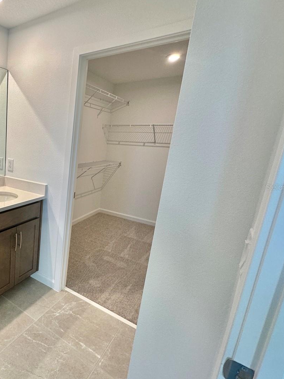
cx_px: 16
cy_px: 187
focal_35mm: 21
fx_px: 230
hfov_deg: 53.3
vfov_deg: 79.0
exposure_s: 1/120
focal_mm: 2.22
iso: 100
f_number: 2.2
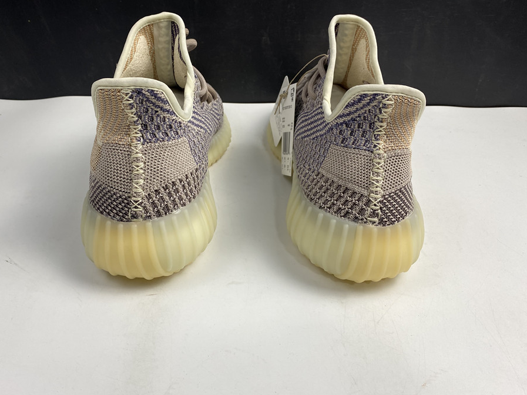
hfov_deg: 61.6
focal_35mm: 29
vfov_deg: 48.2
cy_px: 199
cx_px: 241
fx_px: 441
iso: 40
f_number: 1.8
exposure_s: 1/100
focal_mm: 4.25
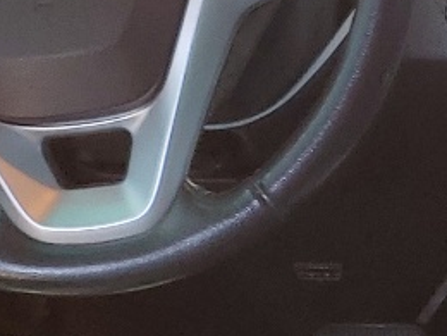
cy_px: 567
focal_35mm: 160
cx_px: 722
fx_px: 2066
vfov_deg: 8.9
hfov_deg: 11.7
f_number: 1.5
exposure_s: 1/60.2
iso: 50
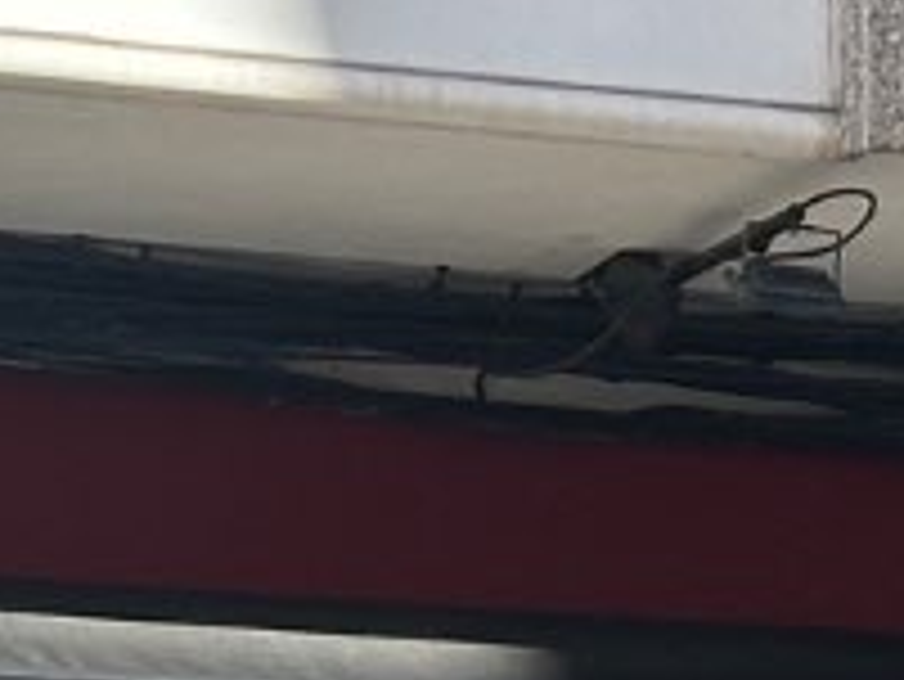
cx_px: 189
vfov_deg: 4.0
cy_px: 2078
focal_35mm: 358
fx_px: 9355
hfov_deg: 5.5
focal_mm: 6.86
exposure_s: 1/1613
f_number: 1.78
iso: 64
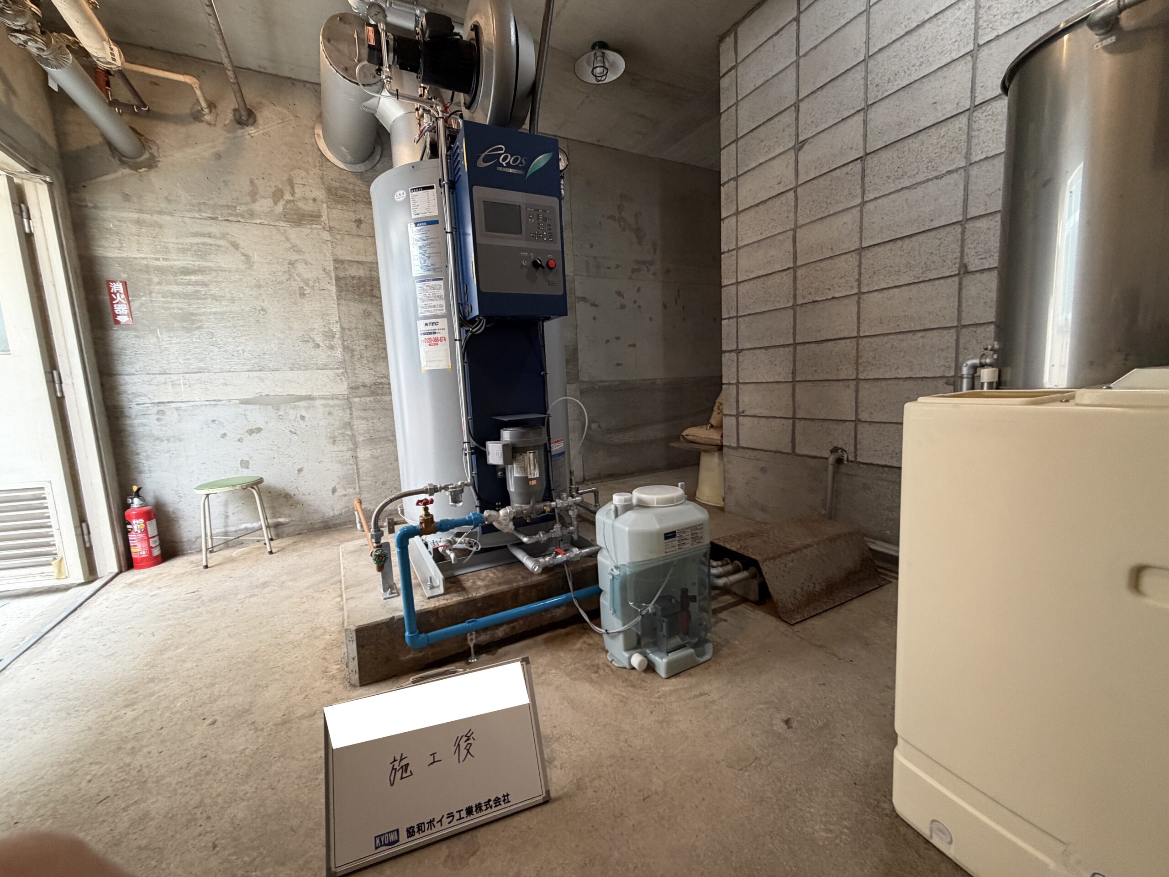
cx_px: 584
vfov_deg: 85.7
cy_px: 438
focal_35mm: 14
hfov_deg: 102.1
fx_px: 473
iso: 250
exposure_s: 1/50
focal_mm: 2.22
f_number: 2.2
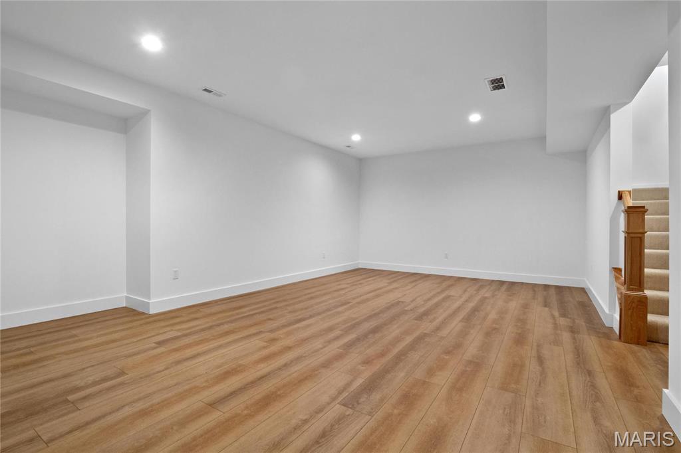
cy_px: 226
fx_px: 303
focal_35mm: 16
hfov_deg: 96.8
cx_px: 340
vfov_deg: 73.7
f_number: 8
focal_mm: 8
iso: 400
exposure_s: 1/5
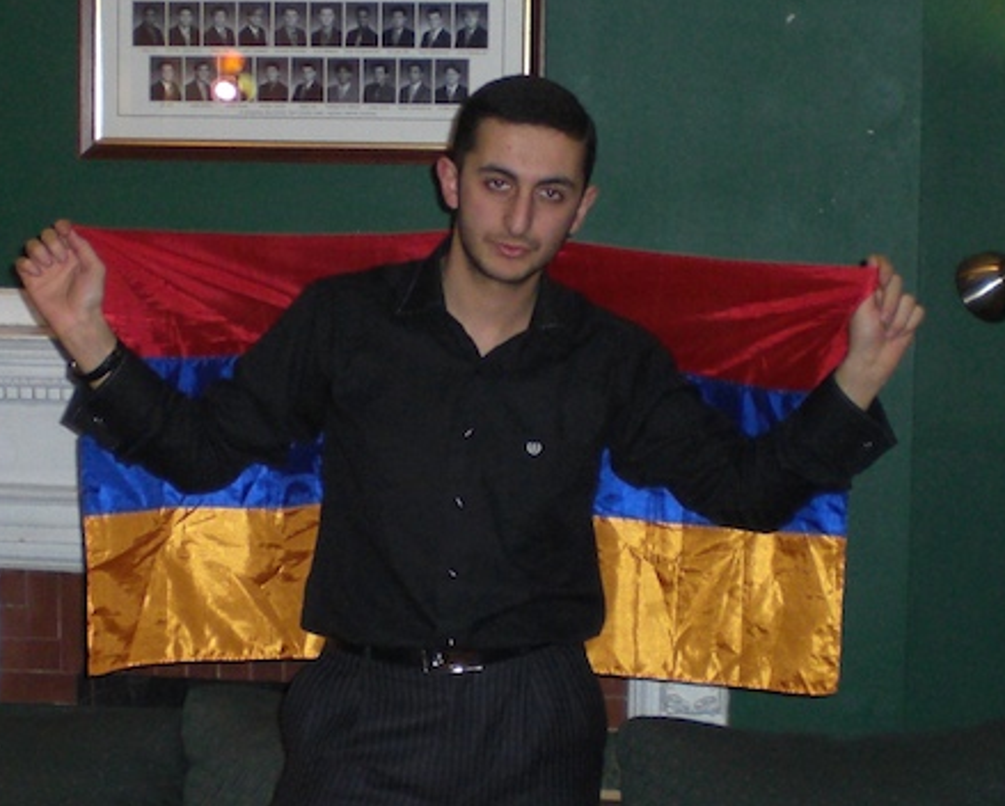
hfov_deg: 41.1
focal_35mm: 45
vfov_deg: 33.5
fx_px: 1340
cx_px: 500
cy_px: 366
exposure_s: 1/60
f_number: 3.1
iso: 200
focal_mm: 6.3
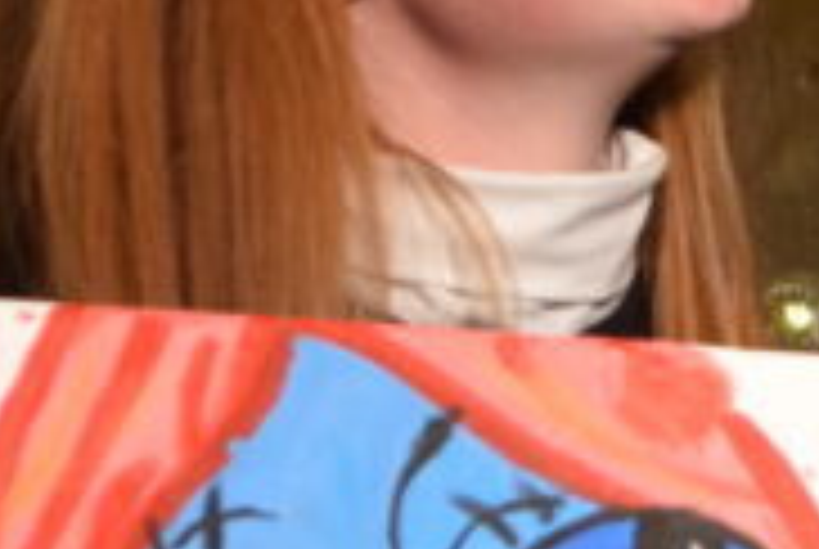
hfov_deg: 9.2
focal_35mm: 219
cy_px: 88
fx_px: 4990
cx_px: 1202
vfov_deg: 6.3
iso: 800
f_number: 2.8
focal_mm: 26
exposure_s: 1/200
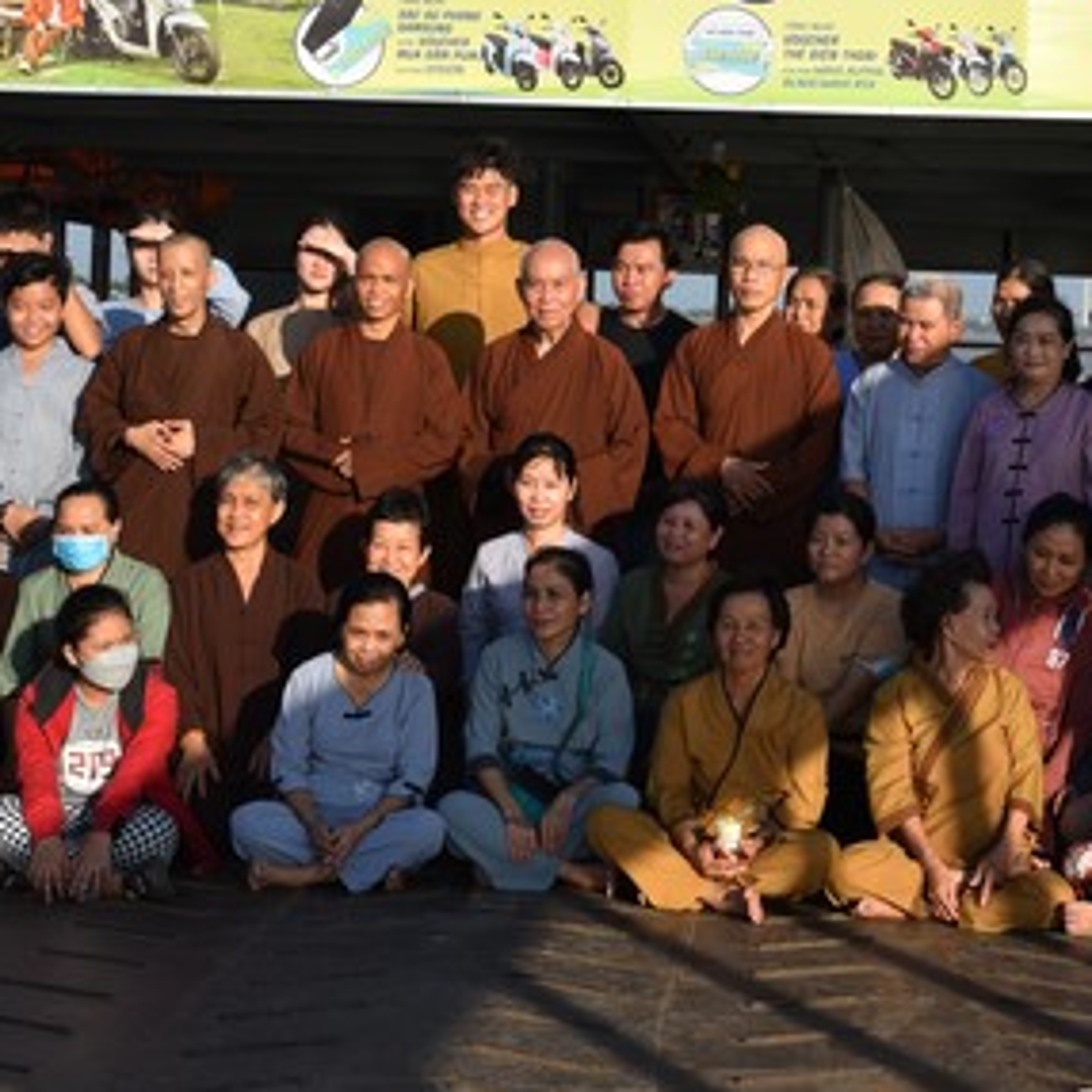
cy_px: 283
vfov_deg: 19.4
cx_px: 653
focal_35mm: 89
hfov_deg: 19.5
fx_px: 3176
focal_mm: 46
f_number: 9
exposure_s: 1/320
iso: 200
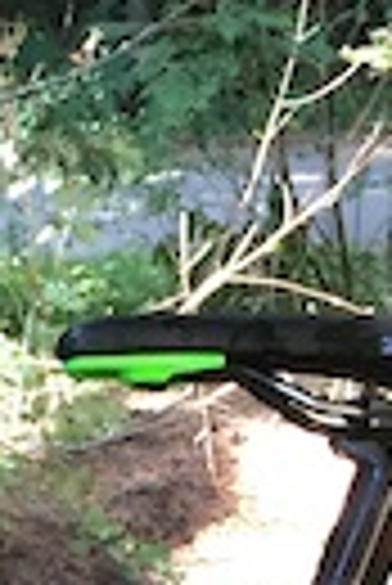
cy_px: 1242
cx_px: -131
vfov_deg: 10.1
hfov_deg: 7.4
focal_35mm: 185
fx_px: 3013
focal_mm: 4.15
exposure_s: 1/15
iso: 40
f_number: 2.2
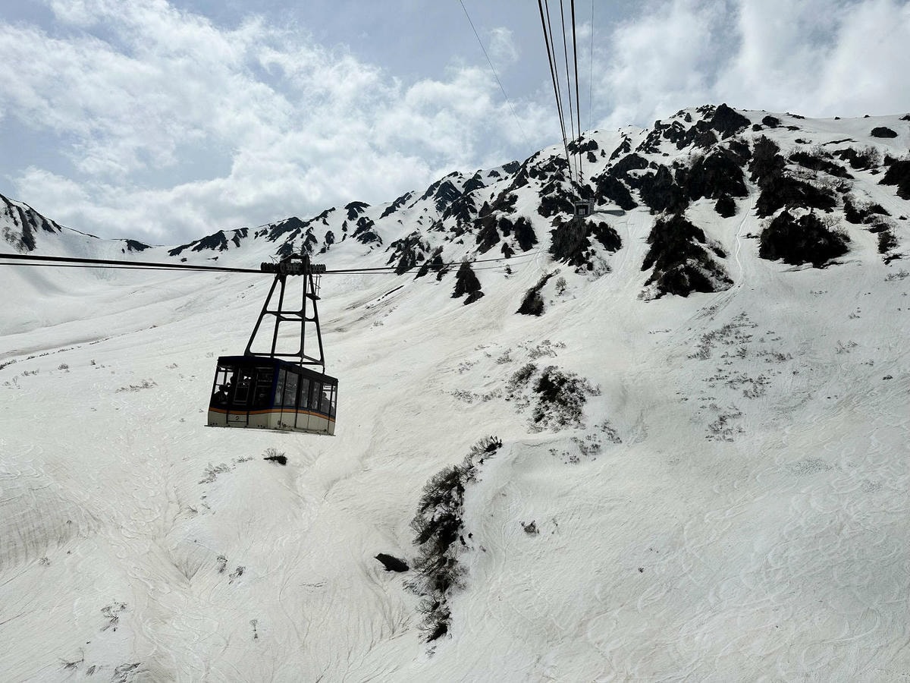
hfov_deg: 71.6
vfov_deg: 56.8
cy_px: 342
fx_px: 631
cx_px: 455
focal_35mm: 24
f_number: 1.78
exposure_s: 1/18519
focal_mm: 6.86
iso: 50
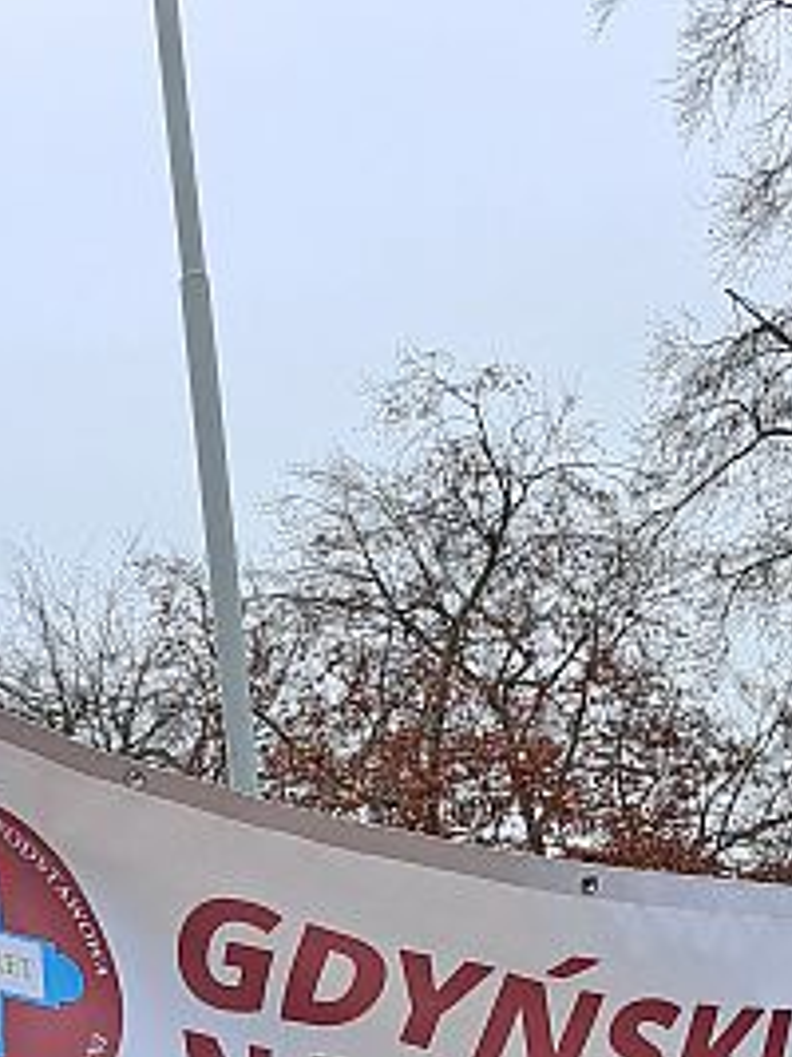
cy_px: 1504
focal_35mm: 72
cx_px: 345
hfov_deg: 20.4
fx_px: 2198
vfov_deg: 22.9
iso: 50
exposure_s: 1/218
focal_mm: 5.23
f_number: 1.8
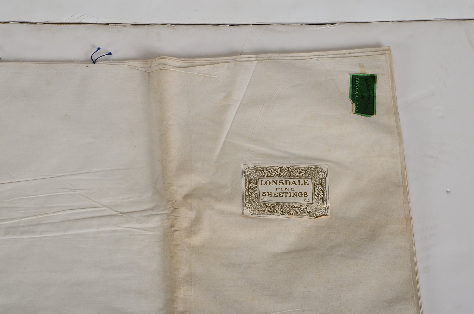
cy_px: 157
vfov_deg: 8.7
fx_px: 2069
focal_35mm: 158
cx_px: 237
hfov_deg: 13.1
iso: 320
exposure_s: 1/160
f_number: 16
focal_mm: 105
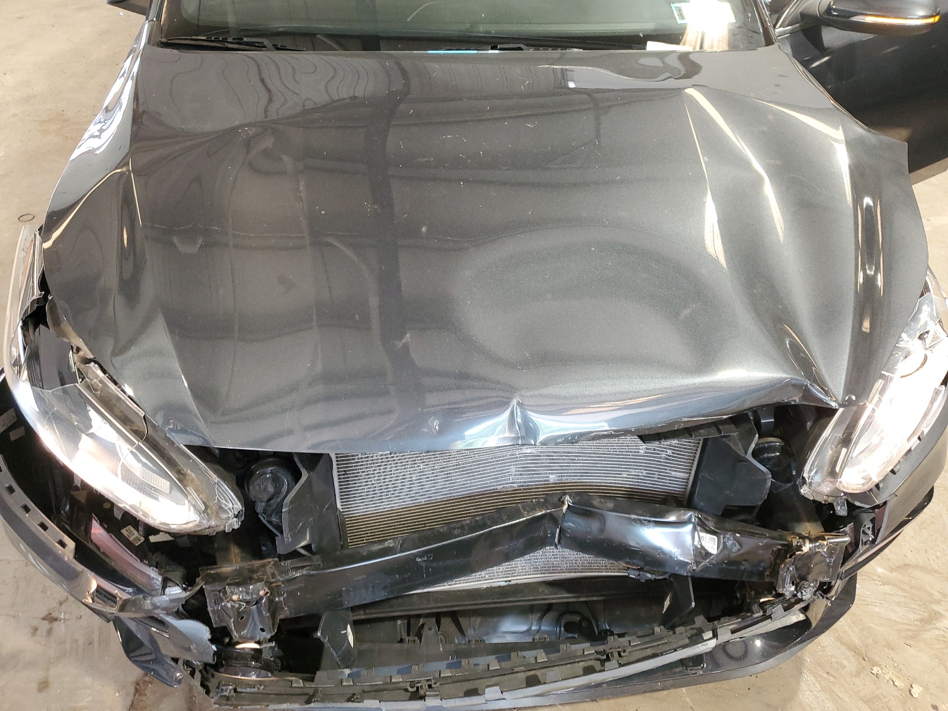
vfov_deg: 53.1
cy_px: 356
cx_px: 474
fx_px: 712
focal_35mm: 26
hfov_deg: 67.3
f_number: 1.5
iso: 155
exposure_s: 1/50
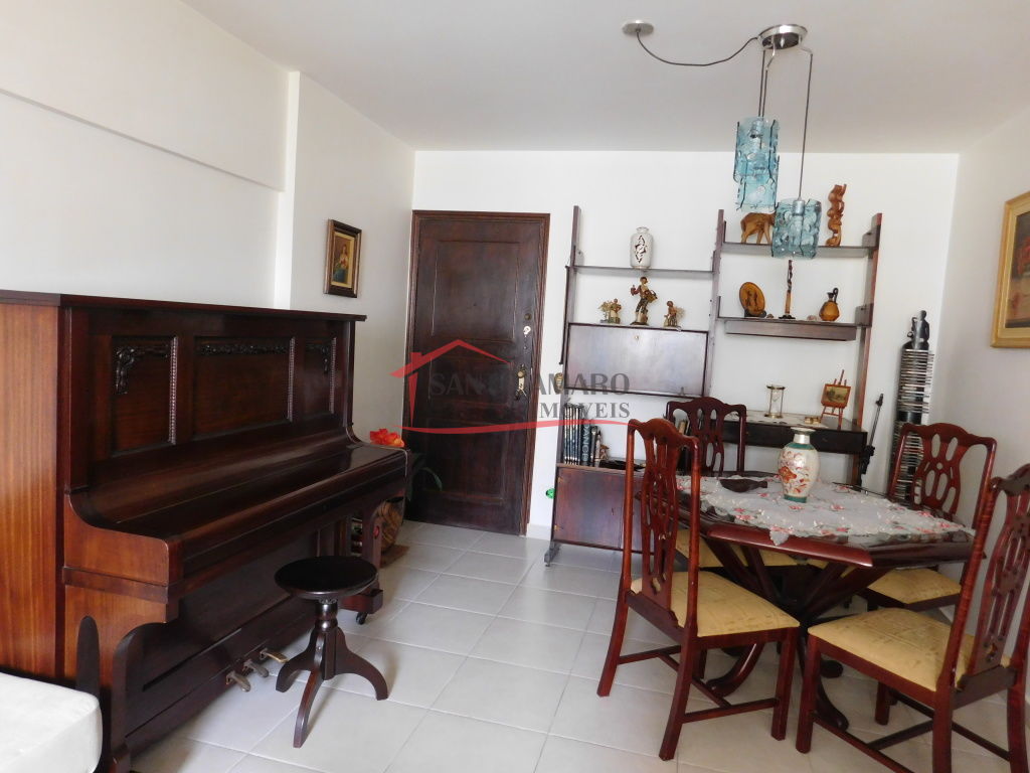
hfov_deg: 73.9
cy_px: 386
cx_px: 515
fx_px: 684
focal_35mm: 23
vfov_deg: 58.9
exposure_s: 1/25
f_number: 3
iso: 400
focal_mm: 4
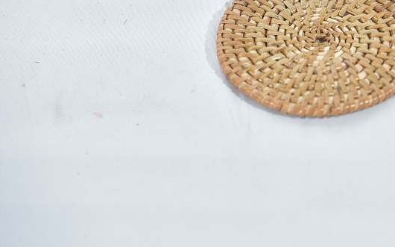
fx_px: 4144
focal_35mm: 385
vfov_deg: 3.4
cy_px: 26
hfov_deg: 5.5
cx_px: 326
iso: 200
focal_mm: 200
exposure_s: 1/125
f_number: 5.6
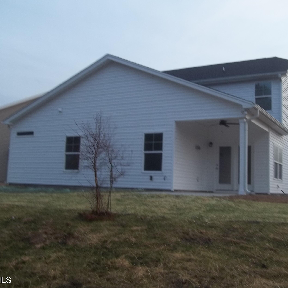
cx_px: 150
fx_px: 377
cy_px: 141
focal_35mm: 40
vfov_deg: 41.9
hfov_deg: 41.9
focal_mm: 5.7
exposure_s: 1/60
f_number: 2.9
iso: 64
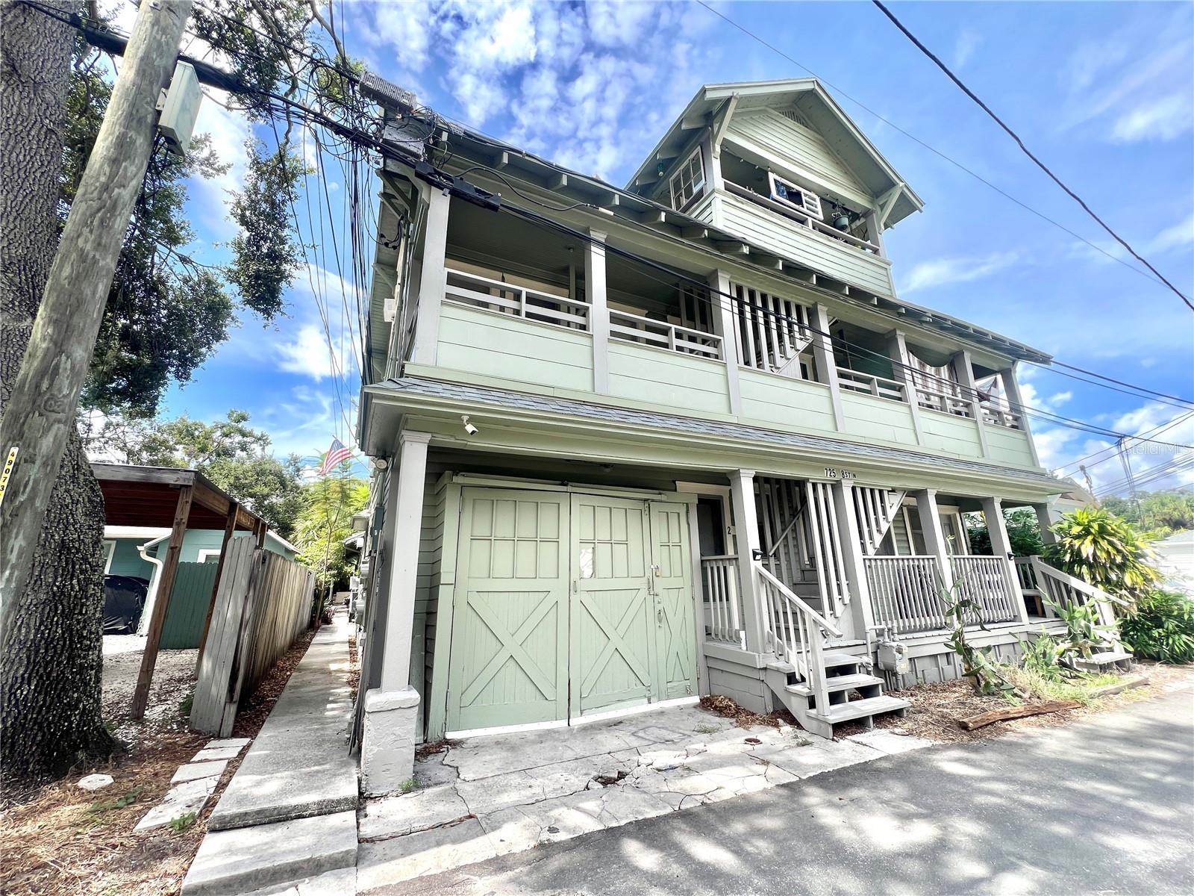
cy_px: 448
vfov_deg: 89.9
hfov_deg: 106.2
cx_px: 597
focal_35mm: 13
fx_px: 448
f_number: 1.8
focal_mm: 1.57
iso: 32
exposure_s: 1/523
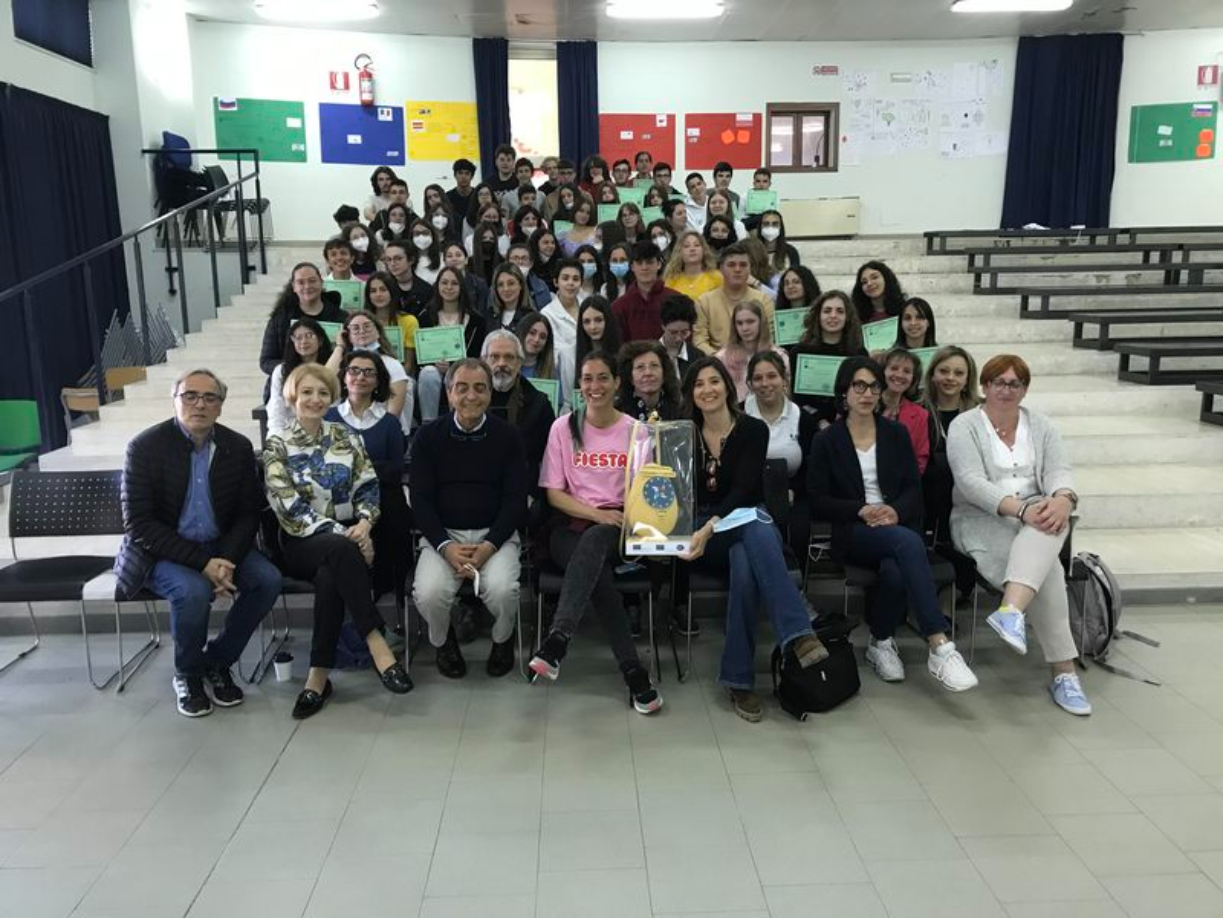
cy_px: 459
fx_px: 989
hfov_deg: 63.4
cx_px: 612
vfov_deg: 49.7
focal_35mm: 28
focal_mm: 3.99
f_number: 1.8
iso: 50
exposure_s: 1/17
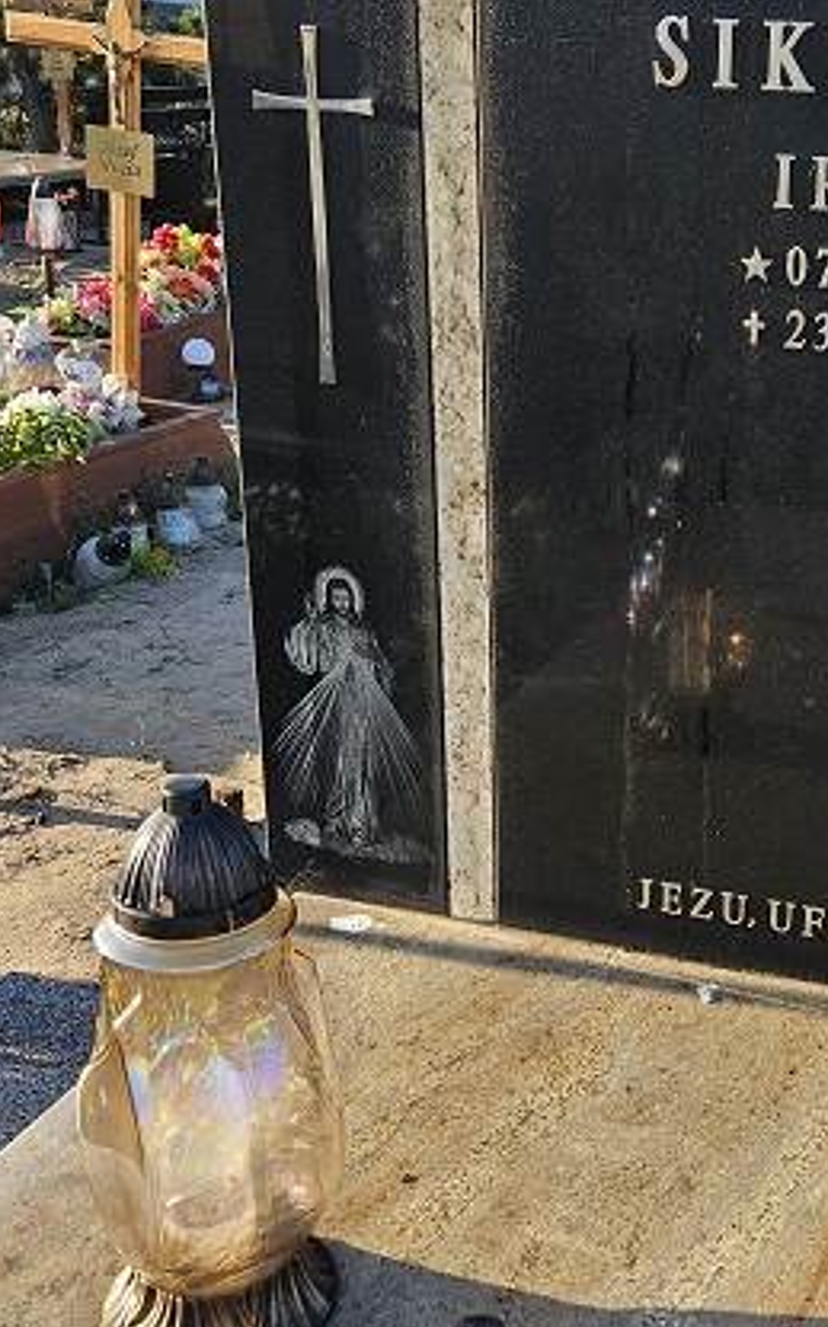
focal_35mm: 47
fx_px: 1699
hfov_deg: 26.5
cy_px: 662
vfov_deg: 42.7
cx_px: 742
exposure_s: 1/1126
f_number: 1.8
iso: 40
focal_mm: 5.4
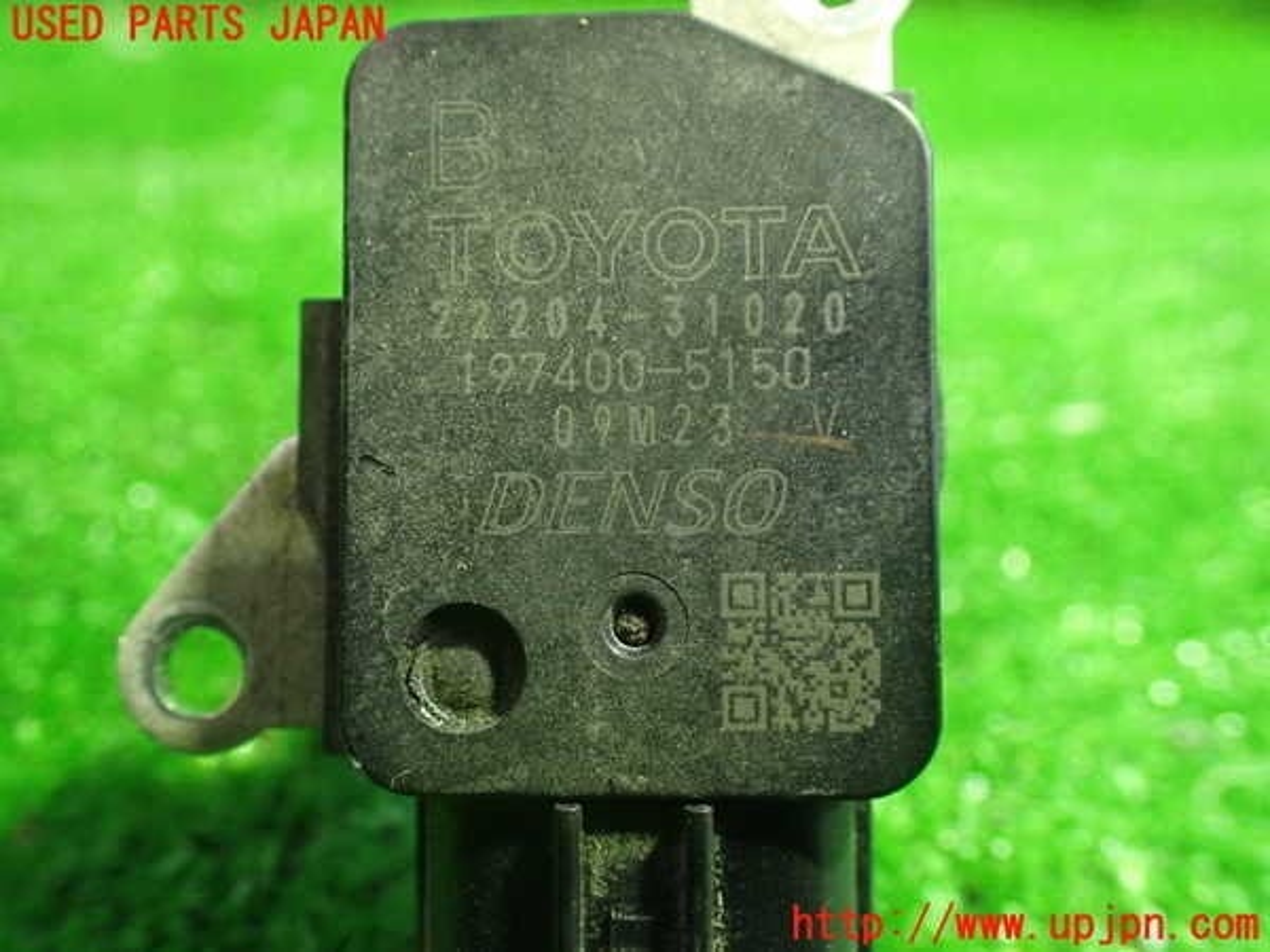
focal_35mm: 30
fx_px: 1101
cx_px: 635
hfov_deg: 60.0
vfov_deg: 46.8
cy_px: 476
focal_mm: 5.4
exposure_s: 1/30
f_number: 2.3
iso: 800
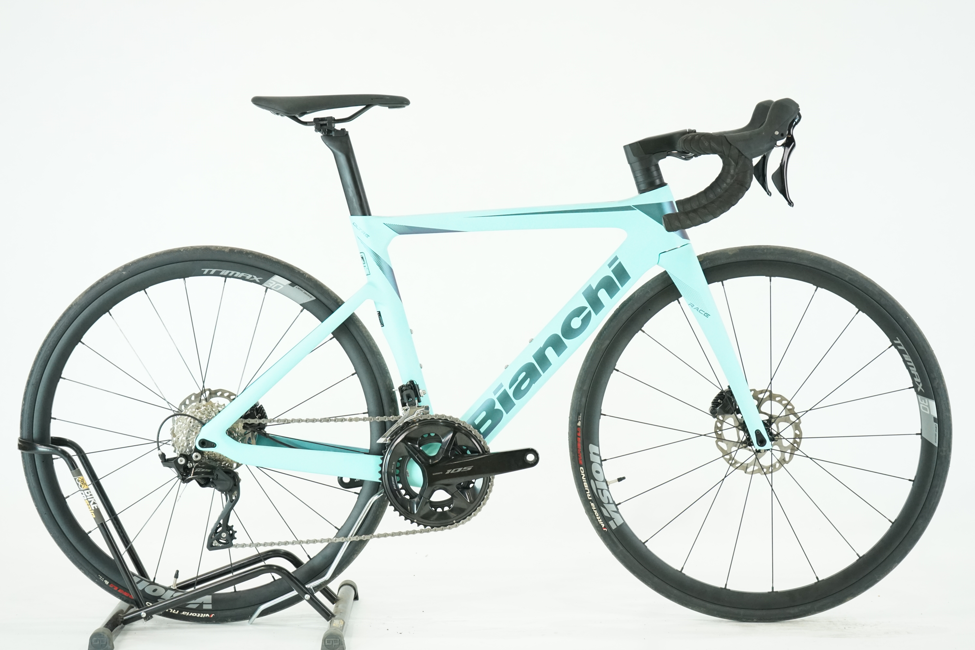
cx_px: 488
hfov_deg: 28.8
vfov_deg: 19.5
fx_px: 1896
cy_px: 325
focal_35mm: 70
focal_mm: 70
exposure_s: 1/200
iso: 2500
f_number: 5.6
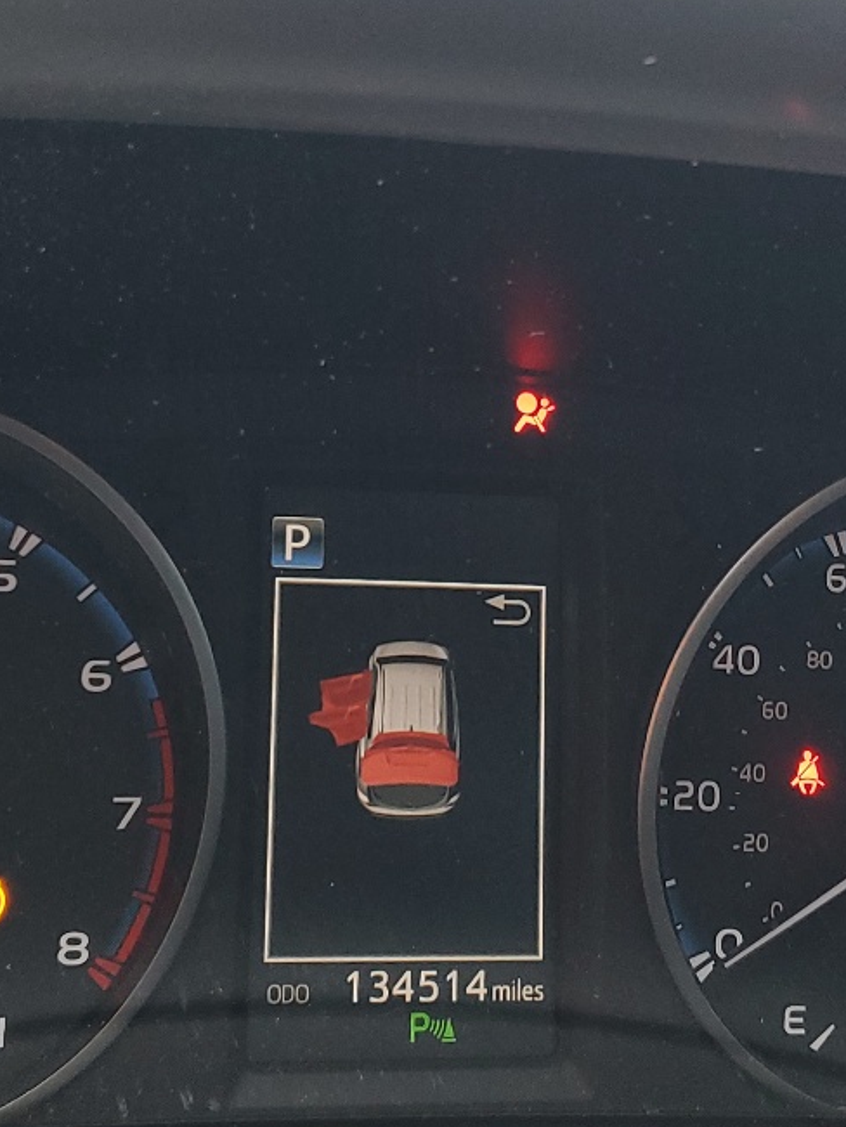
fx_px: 2084
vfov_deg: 30.3
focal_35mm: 64
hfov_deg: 22.9
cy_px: 584
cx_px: 463
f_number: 1.5
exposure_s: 1/60.2
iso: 99
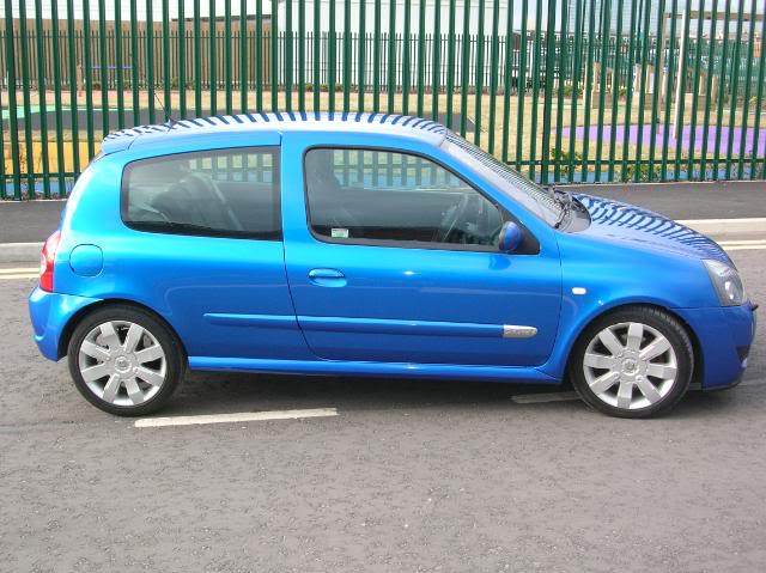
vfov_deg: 32.1
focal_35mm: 45
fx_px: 995
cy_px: 286
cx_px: 383
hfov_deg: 42.1
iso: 71
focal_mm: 7.5
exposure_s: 1/135
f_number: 3.1
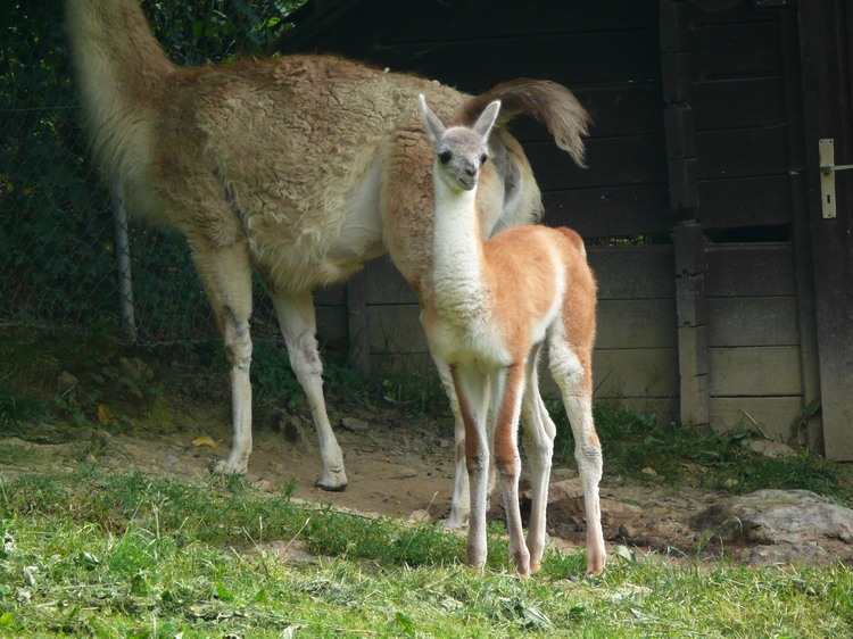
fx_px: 8893
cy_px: 320
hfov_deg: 5.5
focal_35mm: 361
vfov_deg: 4.1
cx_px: 426
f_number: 3.7
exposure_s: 1/125
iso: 200
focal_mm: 76.3
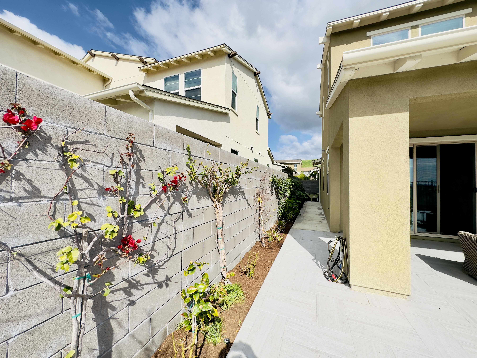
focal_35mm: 14
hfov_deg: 102.1
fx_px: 193
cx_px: 238
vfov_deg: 85.7
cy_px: 179
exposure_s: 1/2618
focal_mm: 2.22
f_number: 2.2
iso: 50
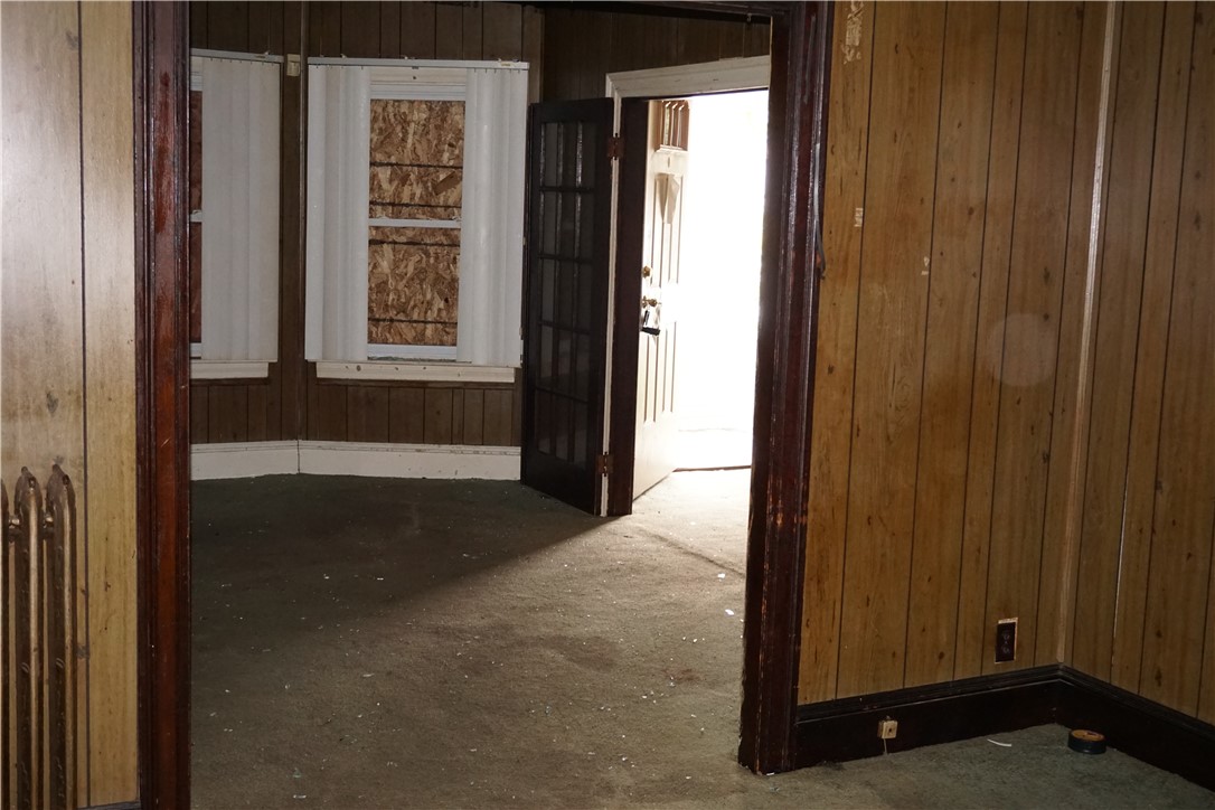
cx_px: 608
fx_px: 1417
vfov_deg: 31.9
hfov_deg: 46.4
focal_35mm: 42
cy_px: 405
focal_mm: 28
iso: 2000
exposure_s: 1/60
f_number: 4.5
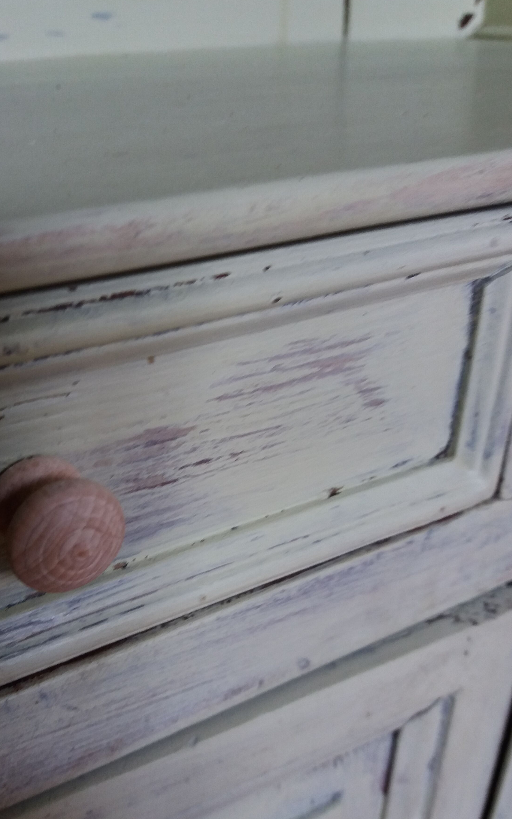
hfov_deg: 36.1
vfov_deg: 55.2
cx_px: 192
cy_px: 461
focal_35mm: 35
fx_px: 781
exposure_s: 1/33
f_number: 1.9
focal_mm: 3.7
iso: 80
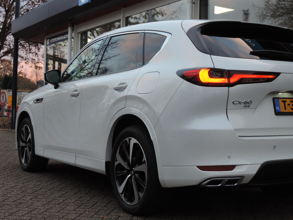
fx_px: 466
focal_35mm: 55
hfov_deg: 34.9
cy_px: 110
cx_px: 146
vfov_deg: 26.6
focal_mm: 9.8
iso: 140
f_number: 3.7
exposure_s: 1/60
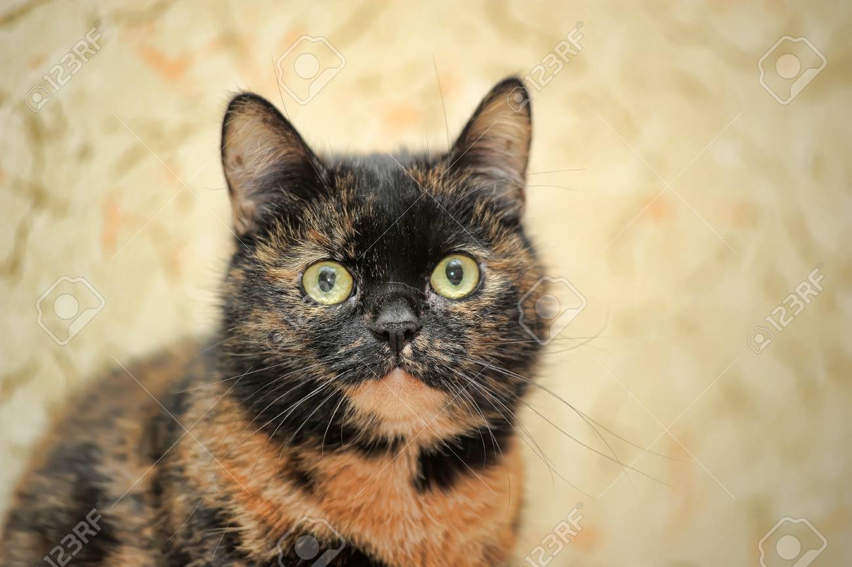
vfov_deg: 6.9
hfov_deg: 10.3
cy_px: 284
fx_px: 4730
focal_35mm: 200
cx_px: 426
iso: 320
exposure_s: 1/200
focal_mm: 200
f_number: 6.3
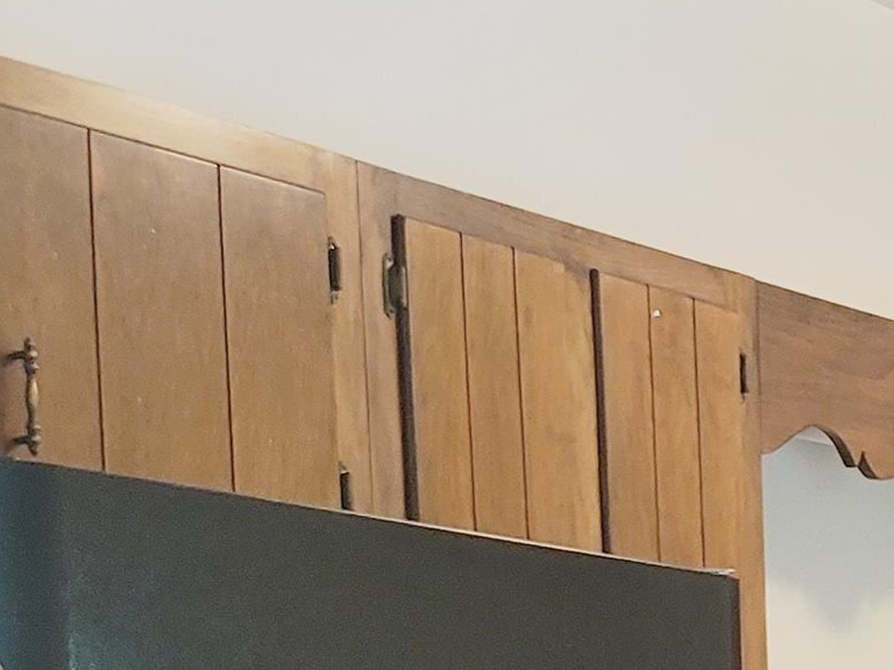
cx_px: 1729
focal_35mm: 100
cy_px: 1050
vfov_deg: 13.8
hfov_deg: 15.9
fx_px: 2583
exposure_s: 1/60
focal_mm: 7
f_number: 1.8
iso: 250
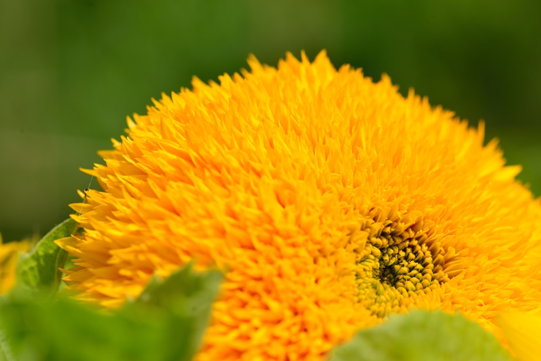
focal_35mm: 105
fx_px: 1578
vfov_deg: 13.0
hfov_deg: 19.5
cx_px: 270
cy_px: 180
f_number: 8
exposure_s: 1/400
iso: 100
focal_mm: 105
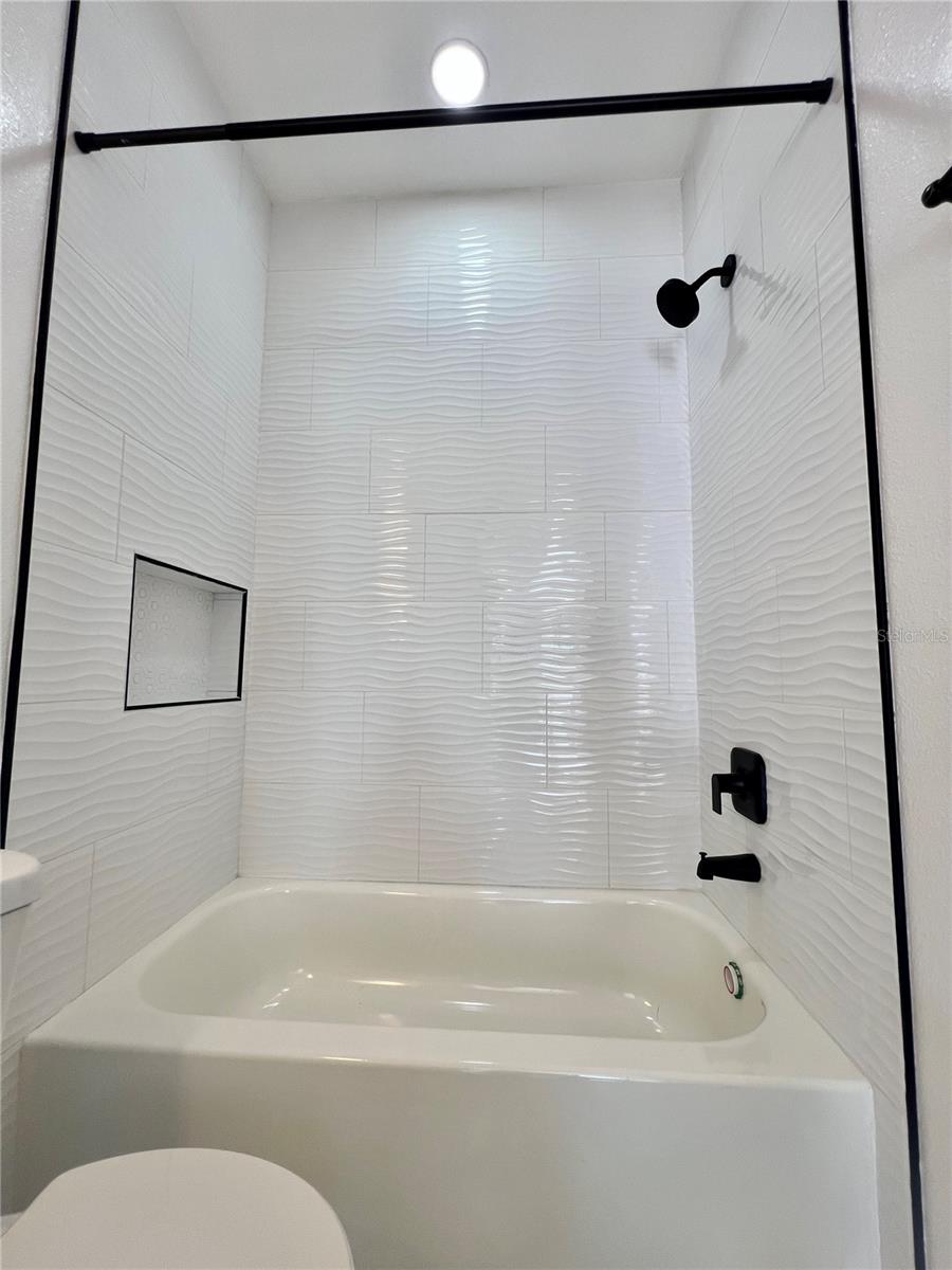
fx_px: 477
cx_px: 476
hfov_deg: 89.9
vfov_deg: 106.2
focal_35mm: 13
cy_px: 635
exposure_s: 1/120
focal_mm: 1.57
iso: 40
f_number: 1.8
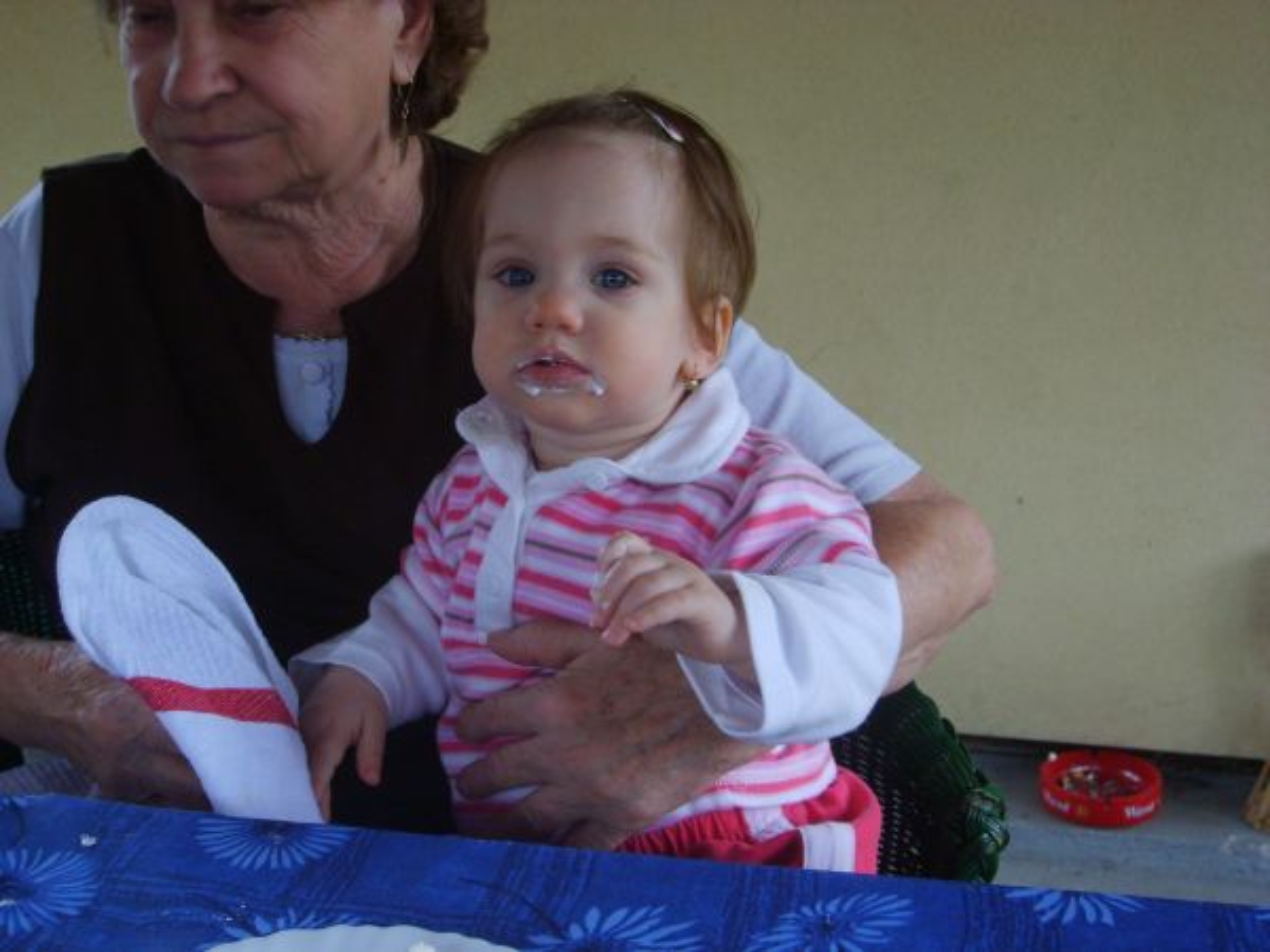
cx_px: 635
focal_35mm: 52
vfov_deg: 28.0
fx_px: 1908
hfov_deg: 36.8
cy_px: 476
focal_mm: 8.7
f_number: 3.3
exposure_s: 1/45
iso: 123
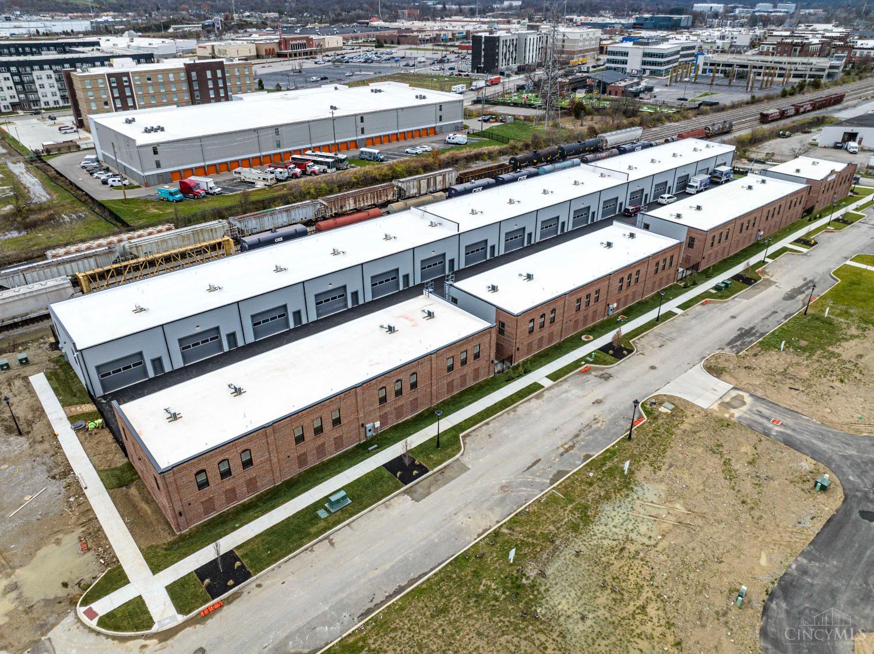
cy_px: 327
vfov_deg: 56.8
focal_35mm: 24
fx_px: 606
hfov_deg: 71.6
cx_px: 437
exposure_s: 1/800
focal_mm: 12.29
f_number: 2.8
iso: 100
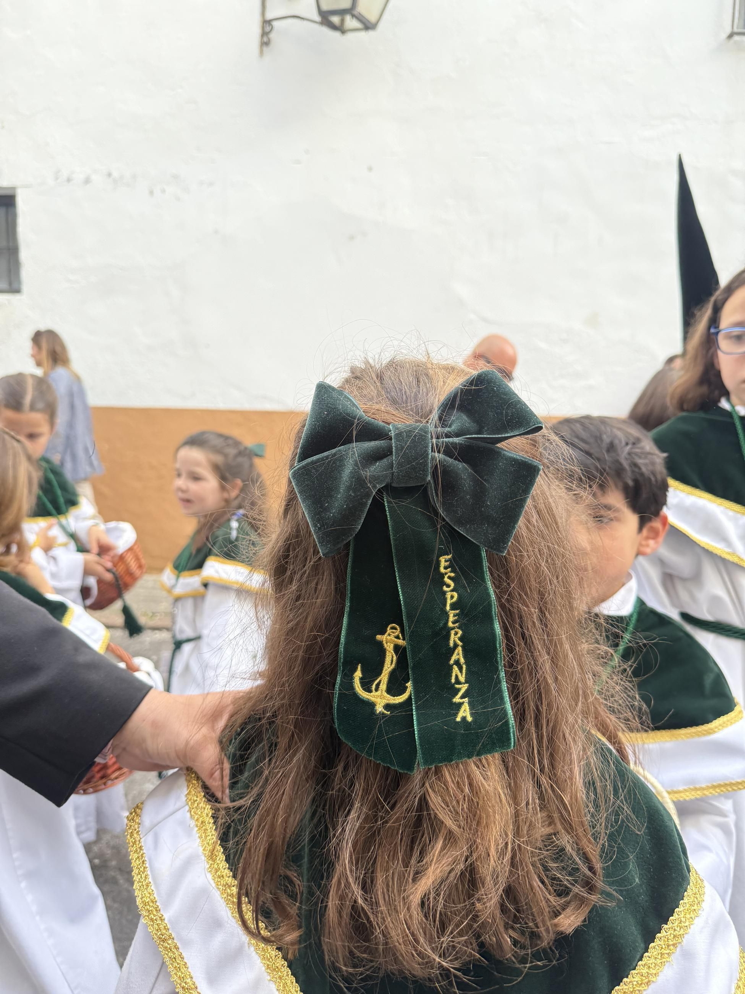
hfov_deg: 56.8
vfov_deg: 71.6
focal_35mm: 24
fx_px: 689
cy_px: 497
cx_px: 372
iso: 200
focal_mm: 6.76
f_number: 1.78
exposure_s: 1/127
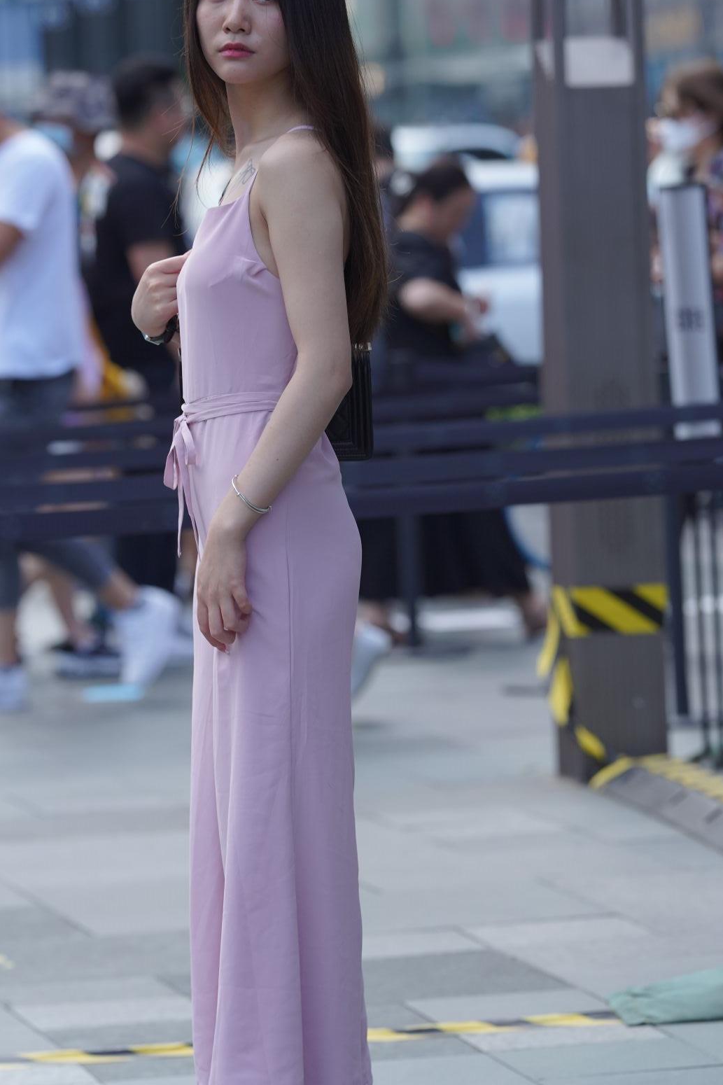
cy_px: 477
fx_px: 6237
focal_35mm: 207
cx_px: 341
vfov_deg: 9.9
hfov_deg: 6.6
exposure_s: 1/640
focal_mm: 135
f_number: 3.5
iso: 400
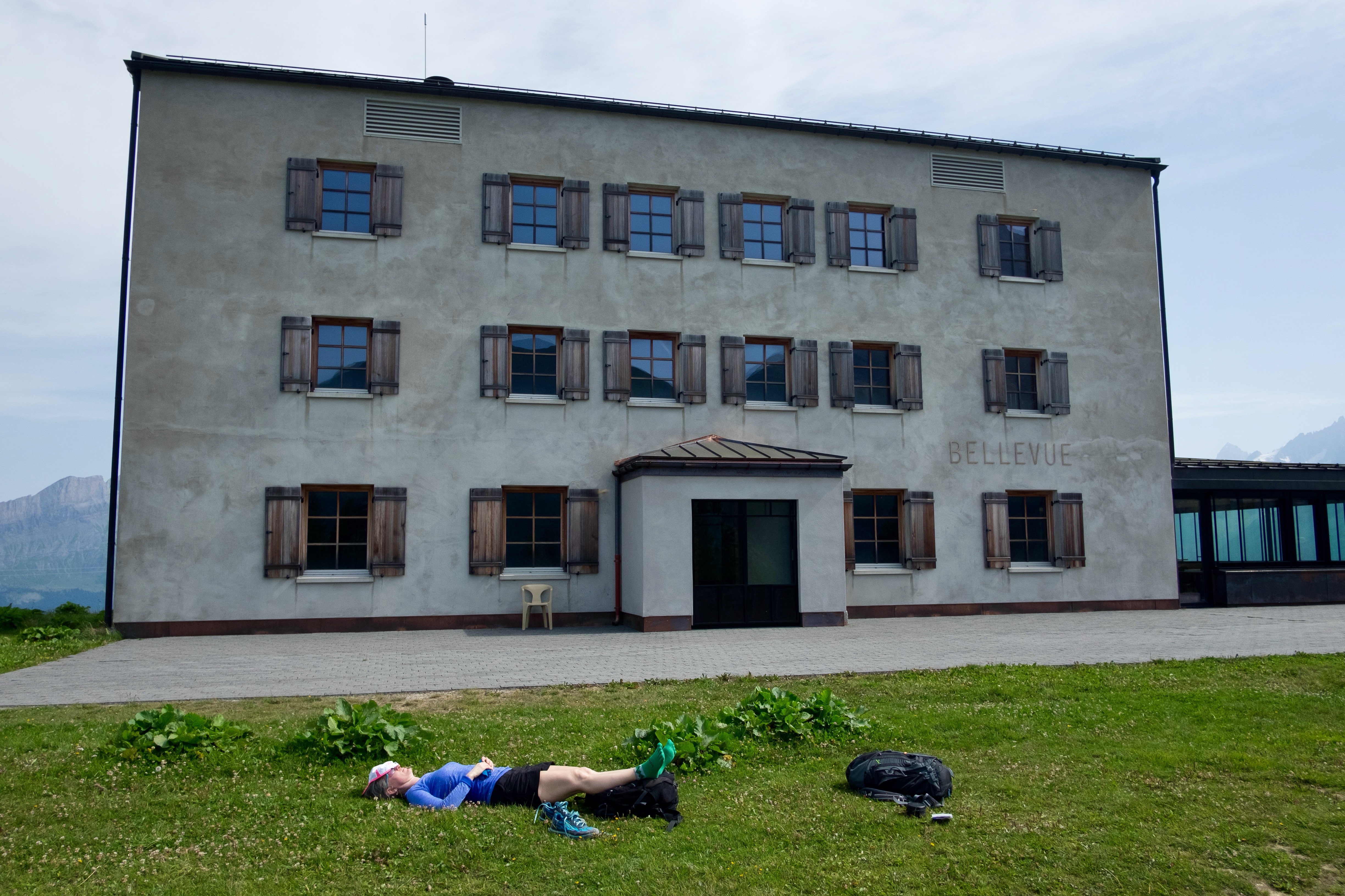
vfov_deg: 47.9
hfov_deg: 67.4
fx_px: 1009
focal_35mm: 27
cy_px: 448
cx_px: 672
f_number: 5.6
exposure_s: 1/1250
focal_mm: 18
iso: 400
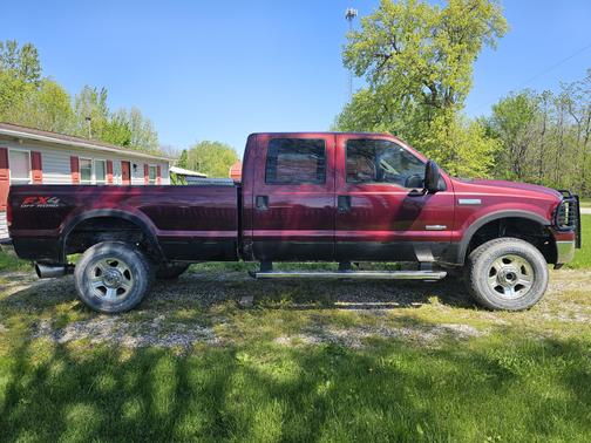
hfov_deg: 73.9
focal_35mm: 23
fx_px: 393
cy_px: 222
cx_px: 296
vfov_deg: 58.9
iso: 16
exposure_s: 1/521
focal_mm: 6.3
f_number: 1.7
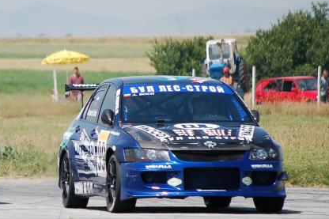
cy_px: 118
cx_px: 66
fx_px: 5903
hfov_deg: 3.2
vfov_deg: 2.1
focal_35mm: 646
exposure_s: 1/1000
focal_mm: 175
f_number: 5.6
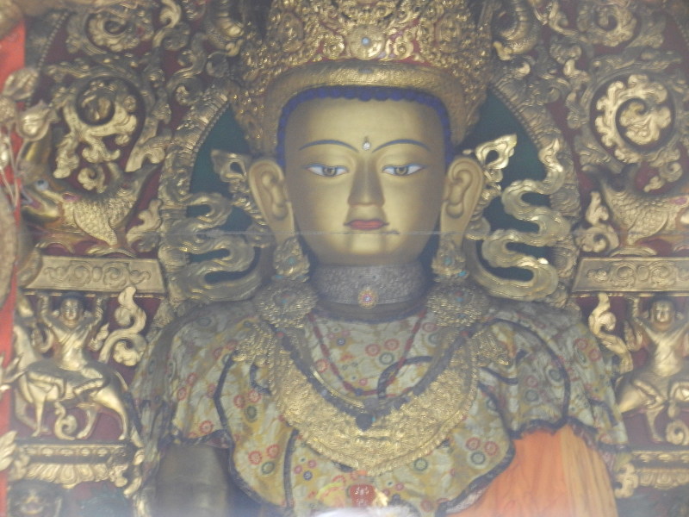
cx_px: 344
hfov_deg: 12.0
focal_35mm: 165
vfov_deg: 9.0
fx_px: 3284
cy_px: 258
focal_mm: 29.7
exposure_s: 1/13
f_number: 5.3
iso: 400
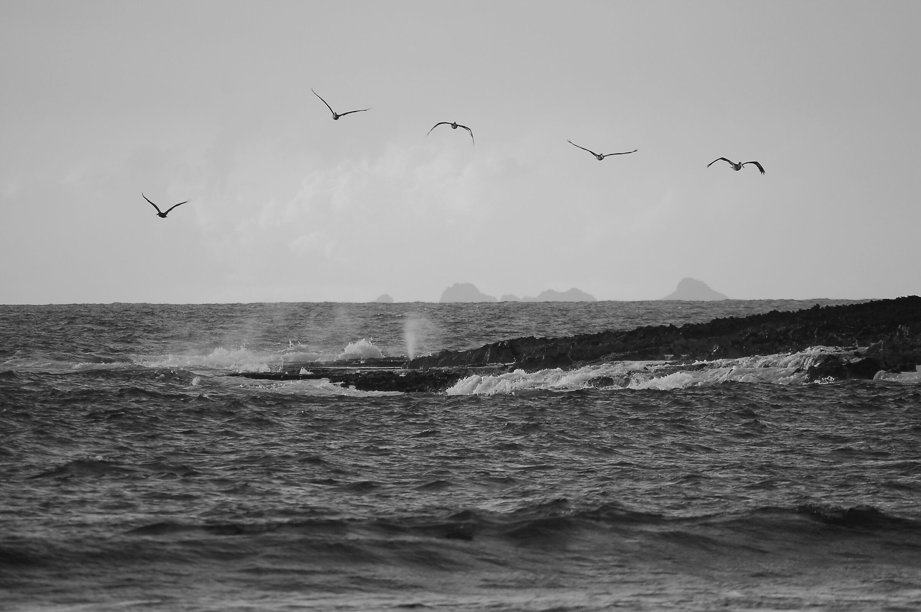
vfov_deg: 3.0
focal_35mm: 450
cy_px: 306
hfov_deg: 4.6
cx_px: 460
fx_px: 11503
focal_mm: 300
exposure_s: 1/1000
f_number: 5.6
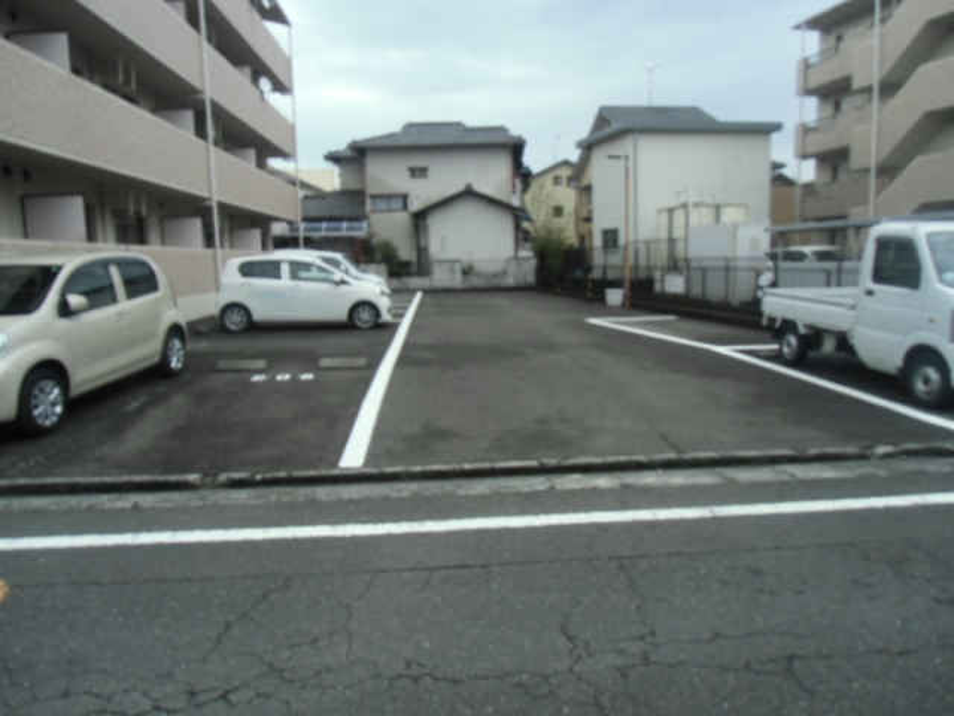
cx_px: 477
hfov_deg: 71.6
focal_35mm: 24
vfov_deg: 56.8
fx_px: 661
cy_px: 358
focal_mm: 4.24
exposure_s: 1/500
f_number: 3
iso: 64
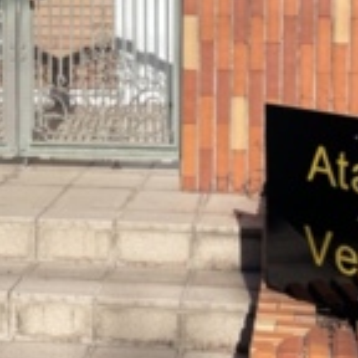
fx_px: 842
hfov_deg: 24.0
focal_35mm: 72
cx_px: 211
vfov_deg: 23.4
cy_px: 37
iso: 32
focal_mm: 4.2
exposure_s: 1/3205
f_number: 1.6
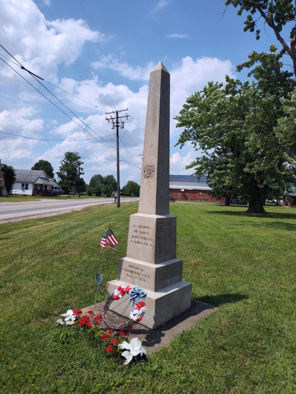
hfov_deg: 58.9
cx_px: 148
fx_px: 262
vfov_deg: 73.9
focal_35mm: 23
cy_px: 197
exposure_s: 1/2247
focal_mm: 5.56
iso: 100
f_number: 1.8
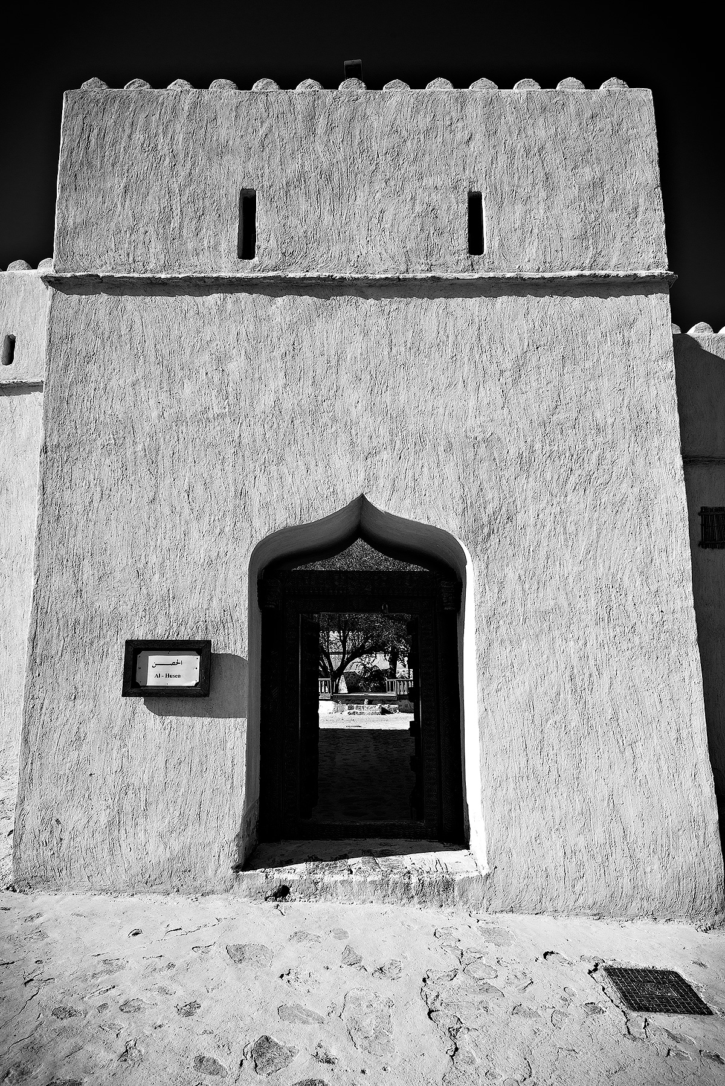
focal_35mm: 20
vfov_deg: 84.0
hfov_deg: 62.0
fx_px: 604
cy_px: 543
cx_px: 362
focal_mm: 20
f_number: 11
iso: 100
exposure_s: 1/200
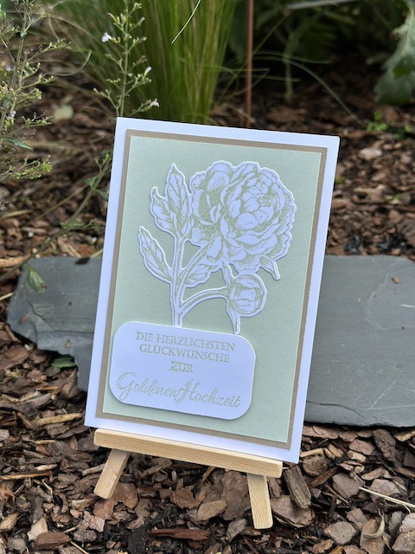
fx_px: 767
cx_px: 208
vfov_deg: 39.7
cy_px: 277
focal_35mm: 48
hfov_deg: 30.3
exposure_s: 1/1085
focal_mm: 6.86
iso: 64
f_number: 1.78
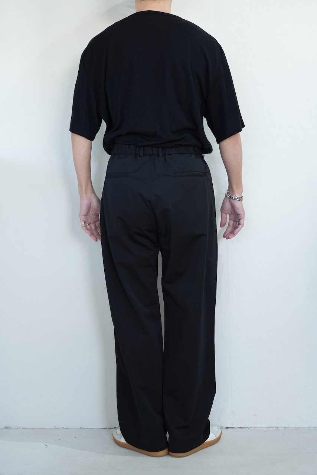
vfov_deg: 36.2
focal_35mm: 55
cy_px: 238
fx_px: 726
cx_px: 158
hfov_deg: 24.6
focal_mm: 55
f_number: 6.3
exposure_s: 1/50
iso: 1000
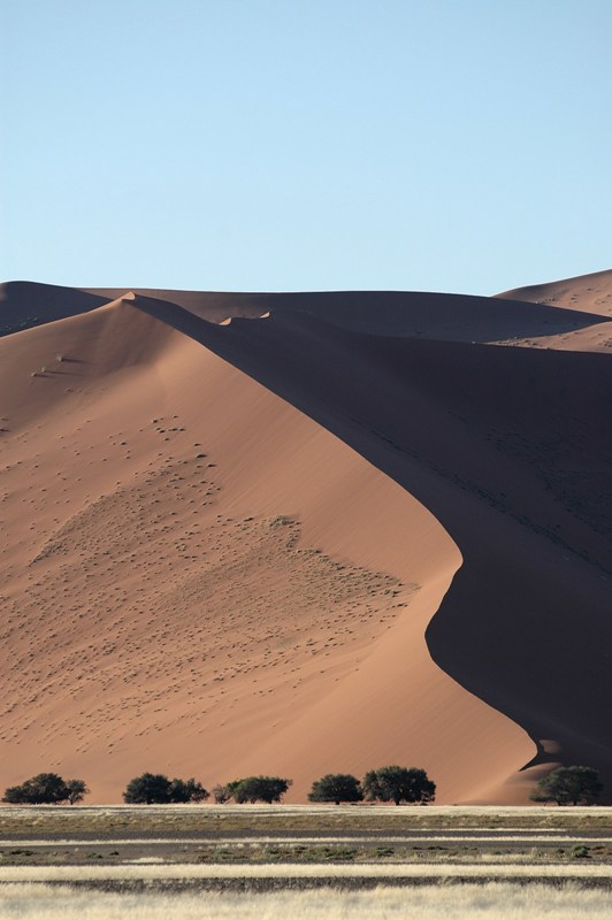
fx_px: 7471
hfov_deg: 4.7
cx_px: 306
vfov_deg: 7.0
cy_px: 460
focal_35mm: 292
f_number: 7.1
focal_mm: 195
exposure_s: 1/800
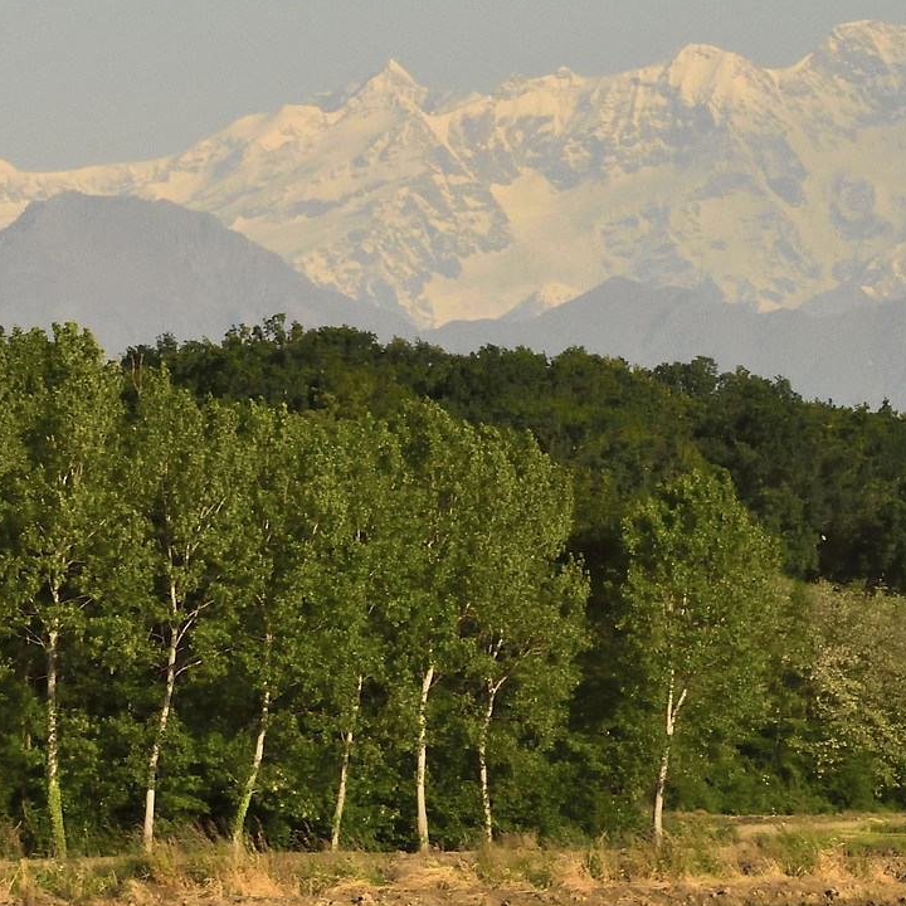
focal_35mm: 446
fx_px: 13219
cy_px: 313
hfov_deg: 3.9
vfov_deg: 3.9
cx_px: 912
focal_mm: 105
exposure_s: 1/160
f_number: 20
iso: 1100
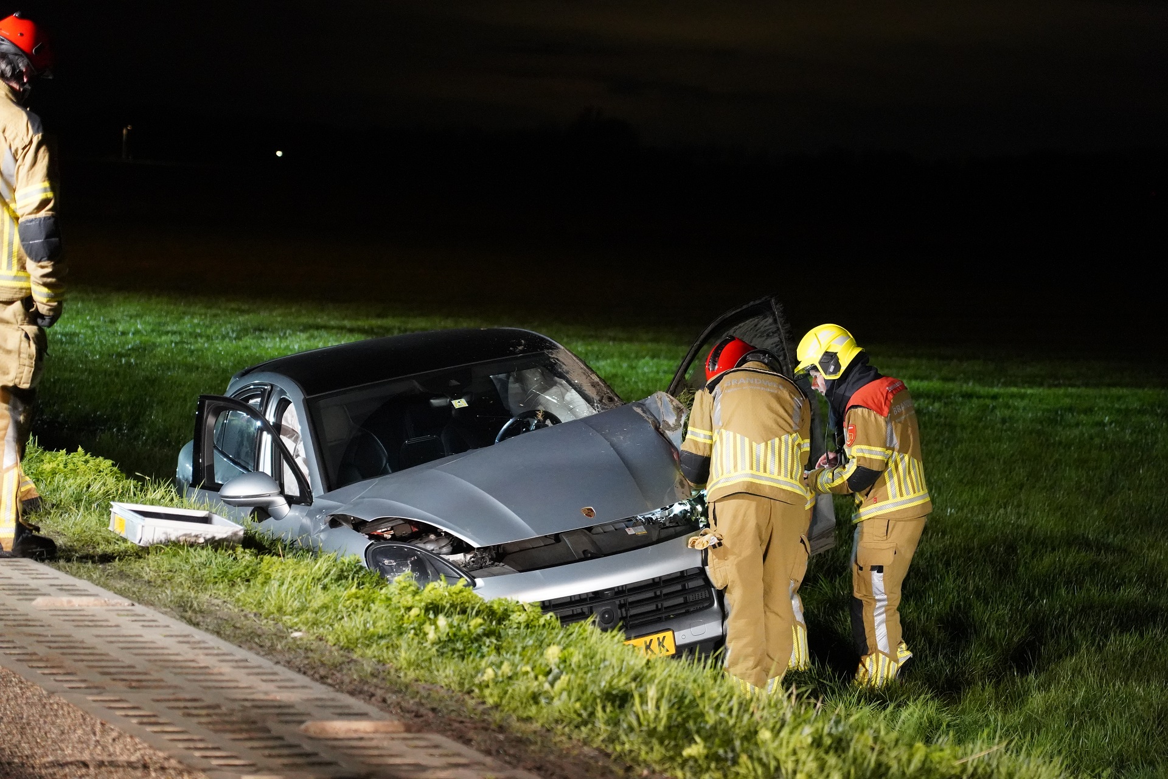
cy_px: 390
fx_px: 3406
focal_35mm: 105
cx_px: 584
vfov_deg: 13.0
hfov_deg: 19.5
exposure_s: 1/40
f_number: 4
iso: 12800
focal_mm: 105
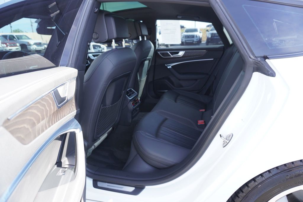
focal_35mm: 24
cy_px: 101
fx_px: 202
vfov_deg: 53.2
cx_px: 152
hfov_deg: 73.7
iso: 125
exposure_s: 1/60
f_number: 4
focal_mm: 16
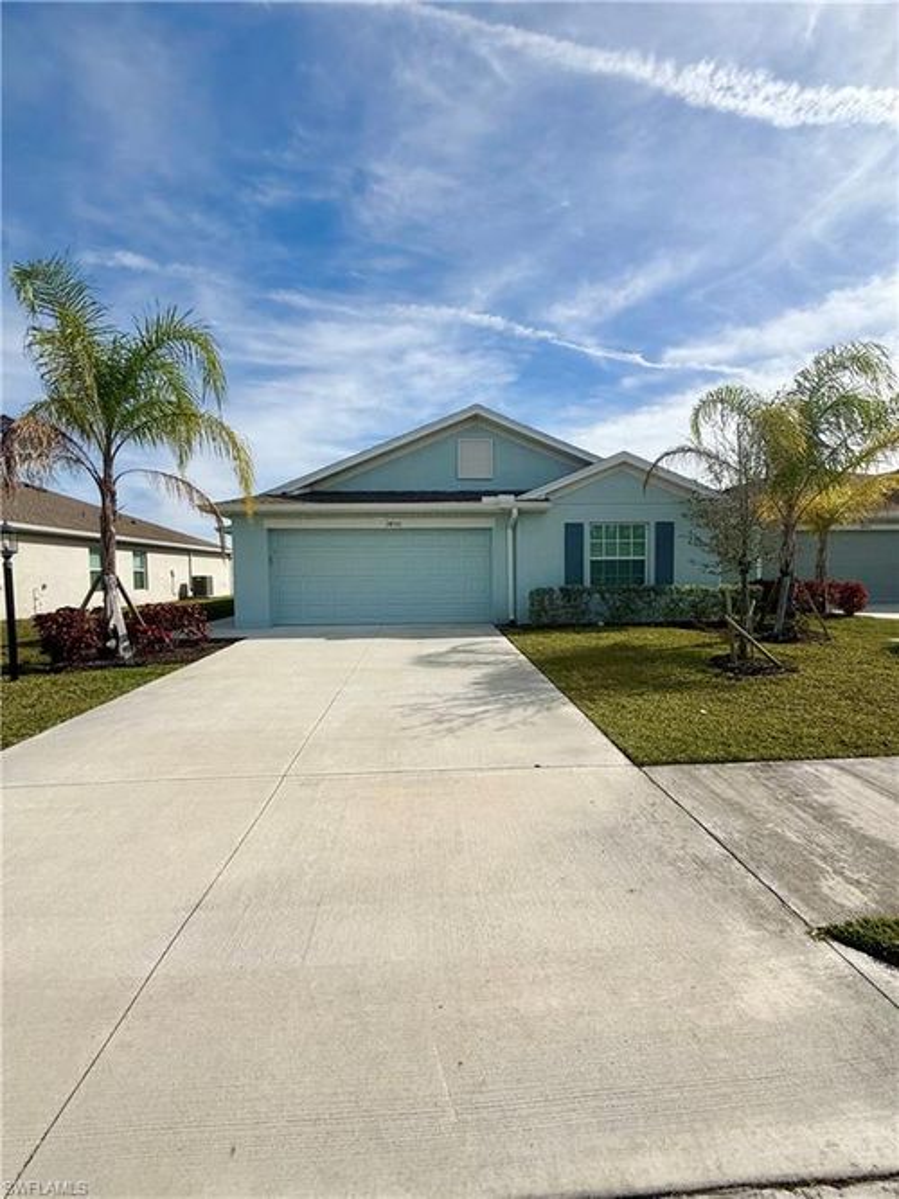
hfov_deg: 85.7
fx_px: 485
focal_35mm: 14
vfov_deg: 102.1
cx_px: 450
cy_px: 600
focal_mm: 2.22
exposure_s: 1/3891
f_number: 2.2
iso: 50
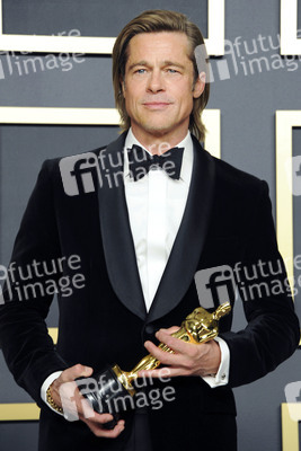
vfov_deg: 12.8
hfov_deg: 8.6
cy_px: 226
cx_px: 150
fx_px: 2005
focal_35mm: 160
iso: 1600
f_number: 6.3
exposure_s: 1/125
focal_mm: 160
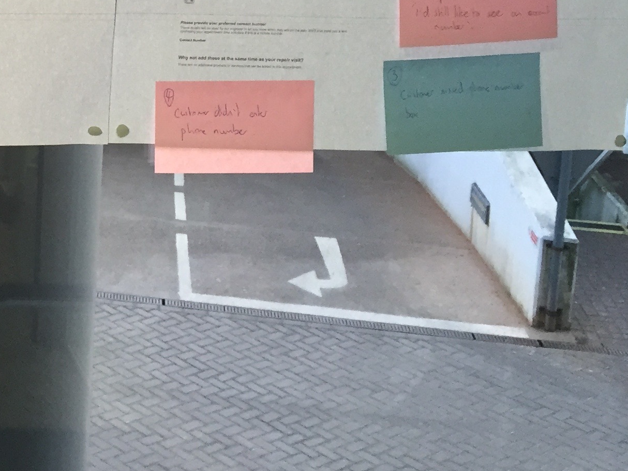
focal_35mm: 78
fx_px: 1415
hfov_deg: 22.7
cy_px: -75
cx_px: -153
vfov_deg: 18.1
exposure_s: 1/30
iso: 80
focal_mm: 4.15
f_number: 2.2
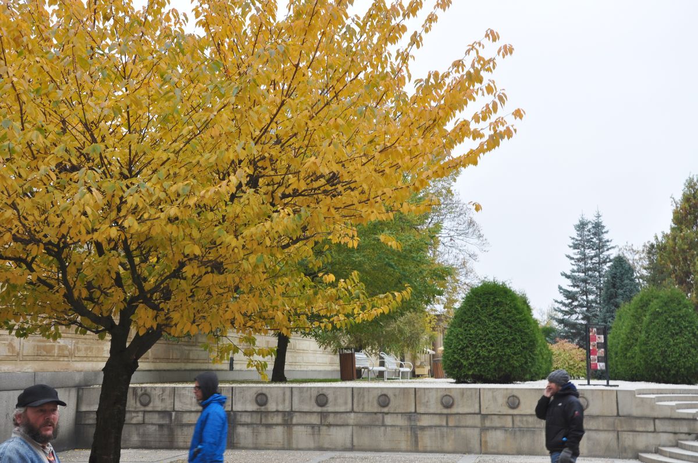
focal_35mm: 48
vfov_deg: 28.0
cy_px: 232
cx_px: 349
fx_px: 930
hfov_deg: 41.2
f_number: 8
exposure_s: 1/60
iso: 200
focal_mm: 32
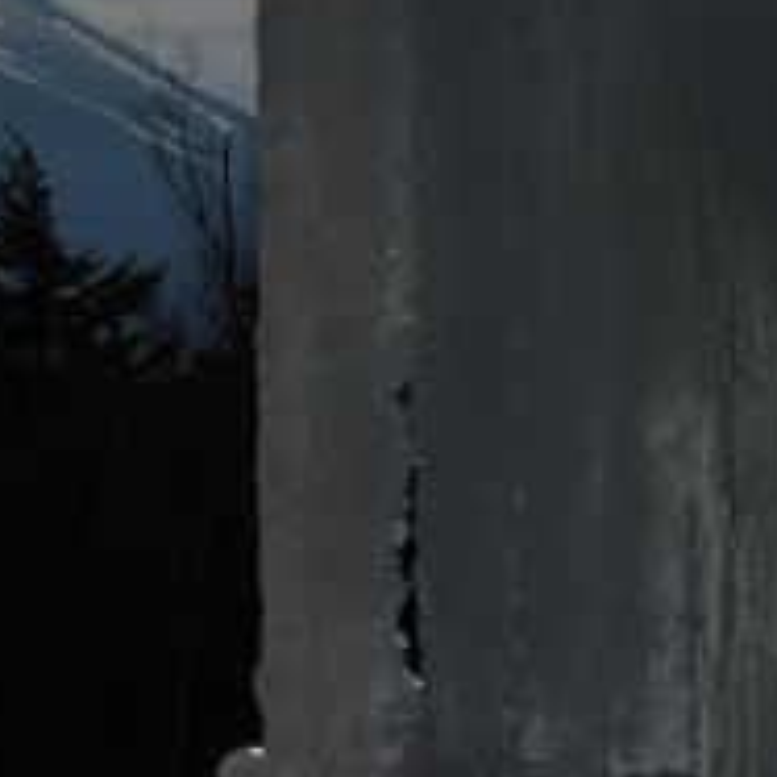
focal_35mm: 339
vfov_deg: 5.1
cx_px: -229
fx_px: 8609
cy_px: -332
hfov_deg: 5.1
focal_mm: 62
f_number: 13
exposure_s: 1/640
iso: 200
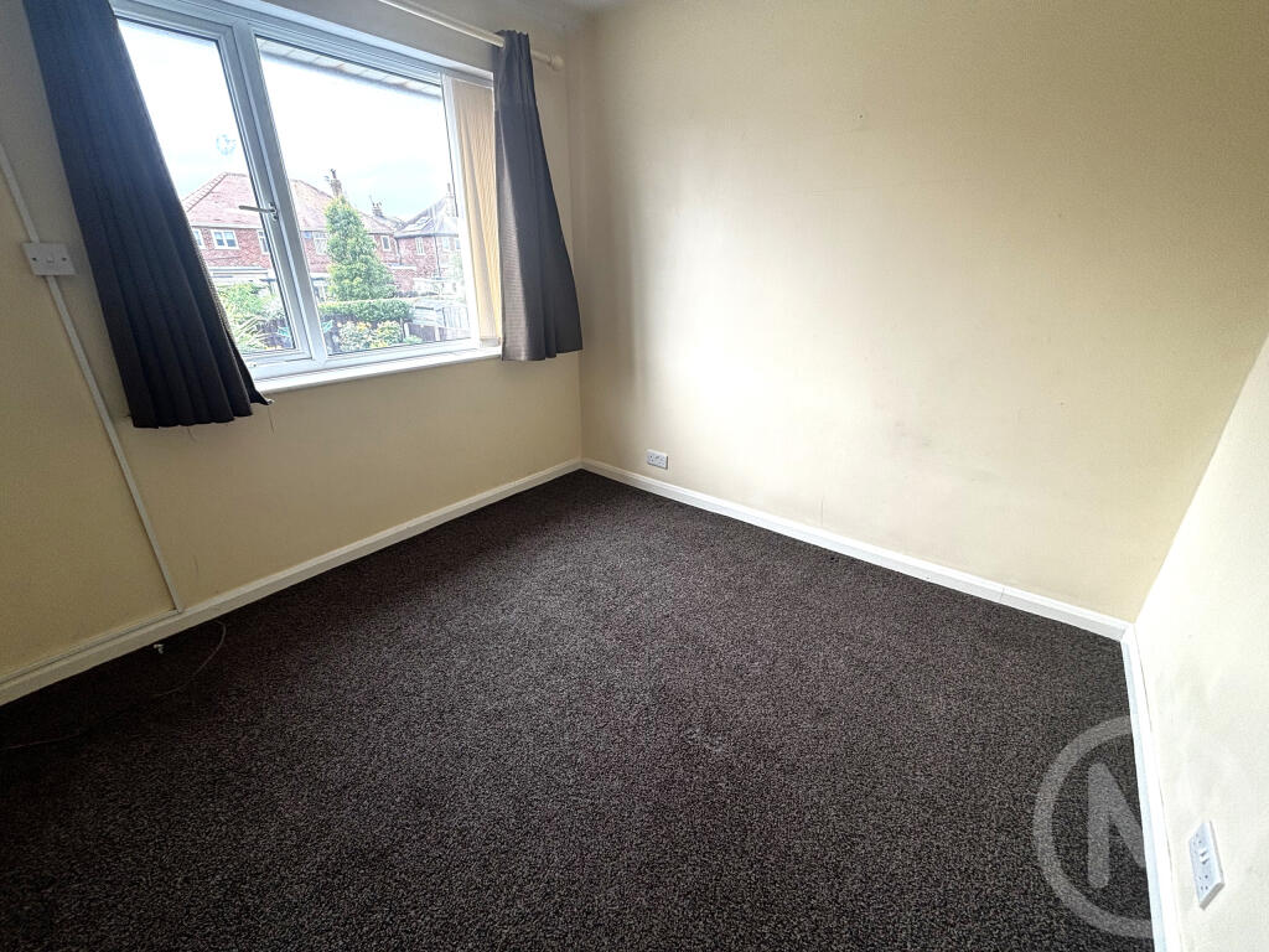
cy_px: 476
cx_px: 634
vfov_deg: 89.9
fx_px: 477
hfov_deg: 106.2
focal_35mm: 13
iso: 25
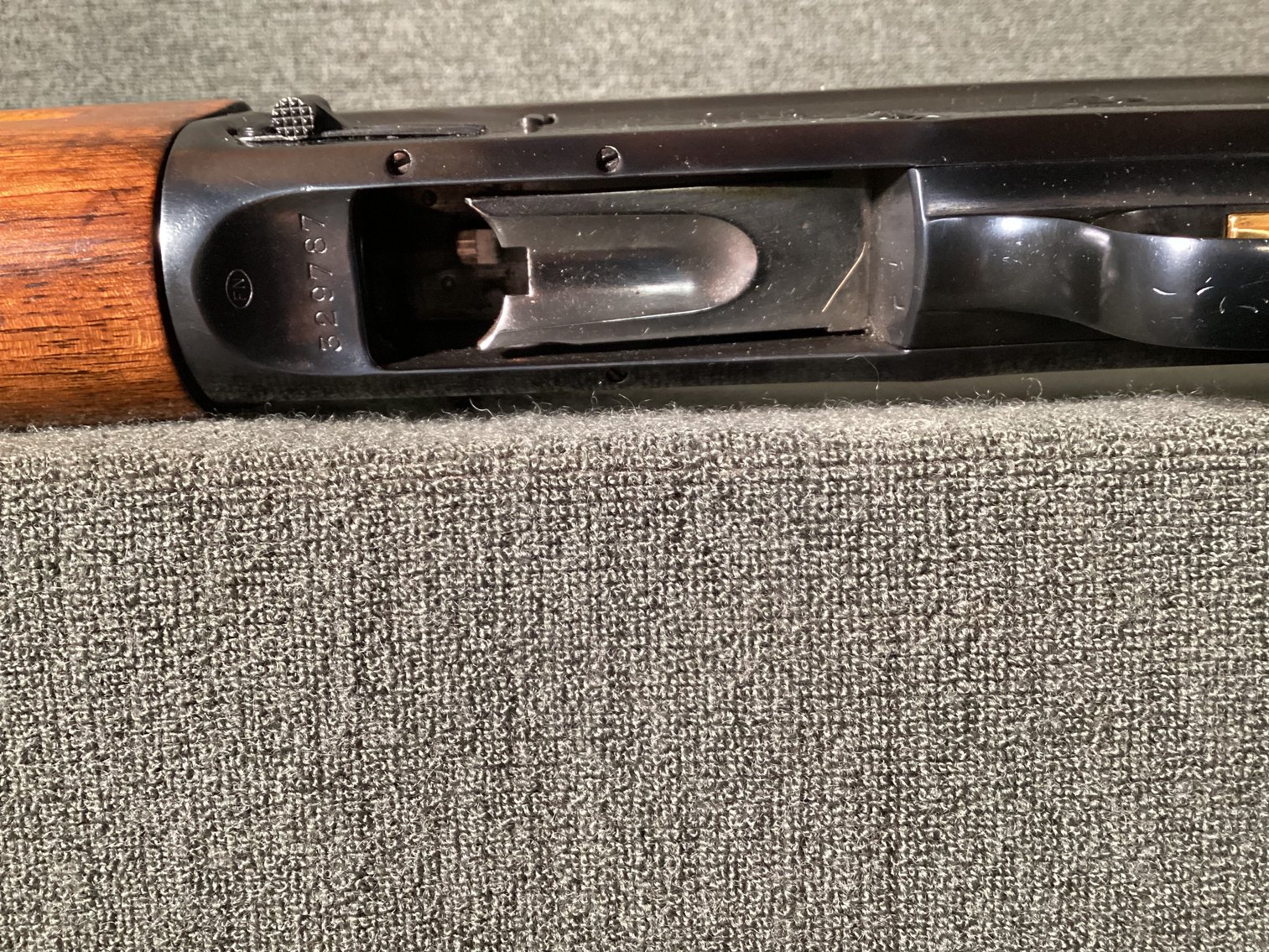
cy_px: 476
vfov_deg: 45.4
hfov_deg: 58.3
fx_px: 1137
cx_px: 634
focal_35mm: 31
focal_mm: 3.3
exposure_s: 1/30
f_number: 2.4
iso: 400
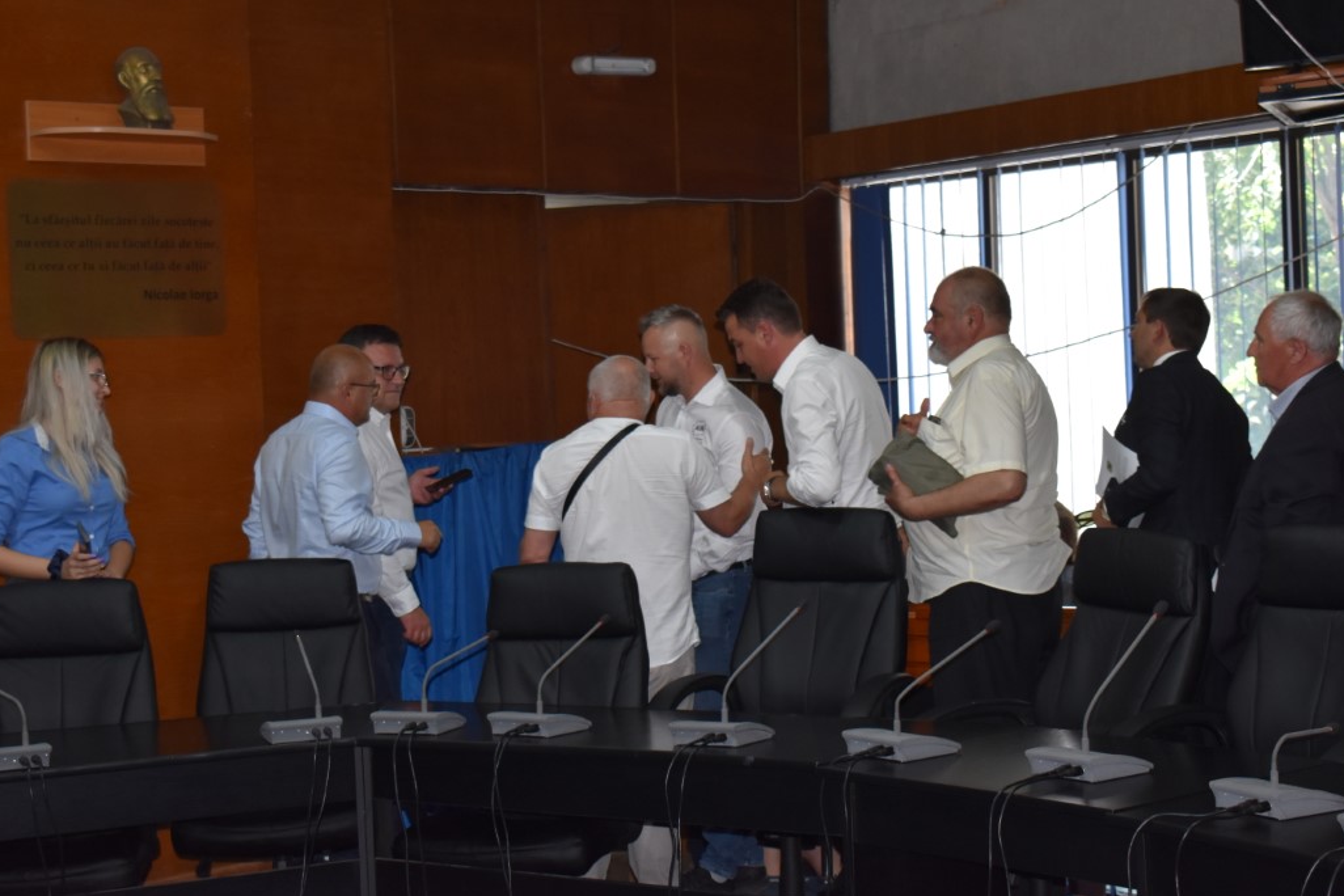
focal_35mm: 64
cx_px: 650
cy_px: 398
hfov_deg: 31.4
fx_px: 2389
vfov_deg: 21.2
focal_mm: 38
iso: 800
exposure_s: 1/125
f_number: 5.6
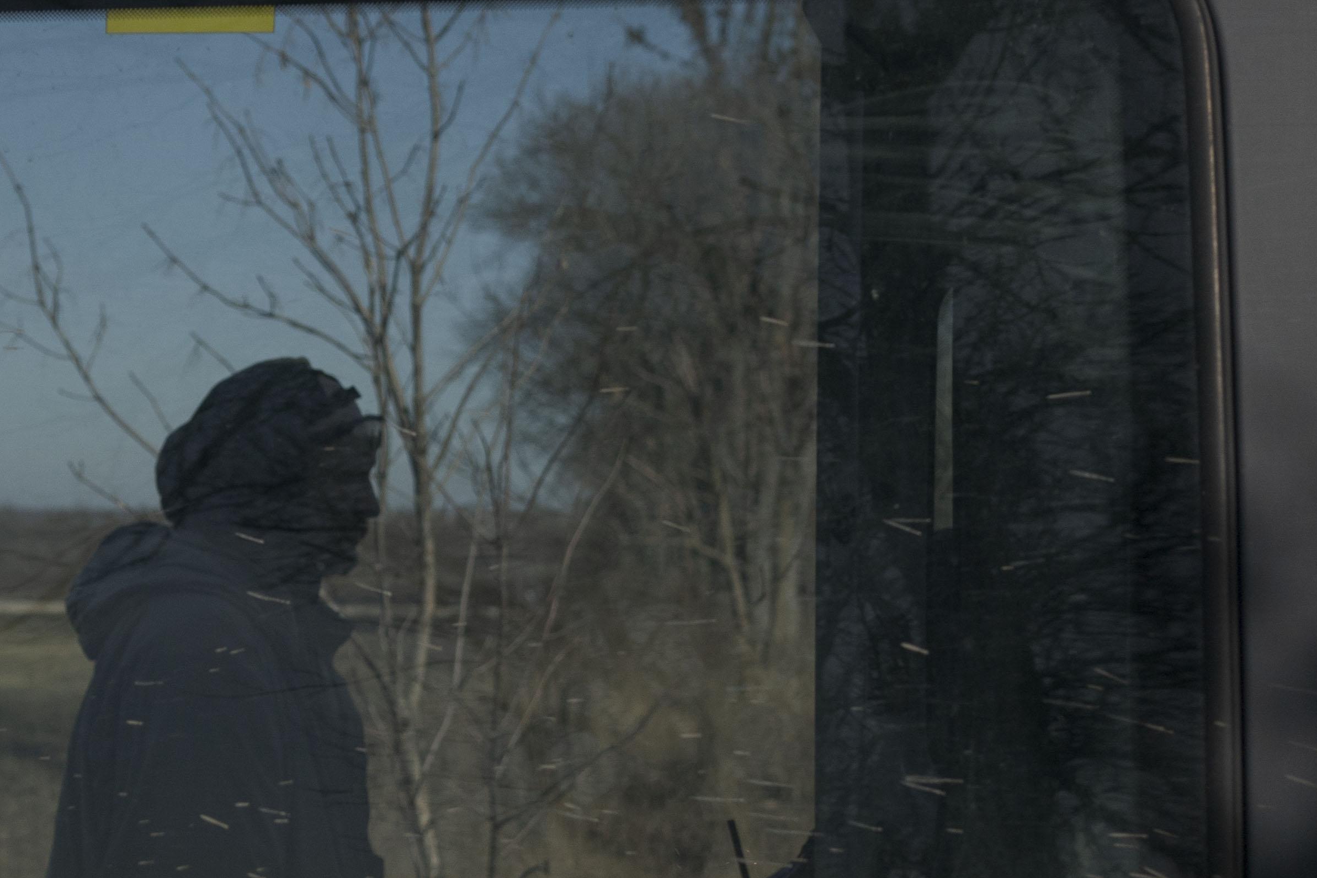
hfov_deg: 22.9
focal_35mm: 88
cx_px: 304
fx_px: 3219
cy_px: 539
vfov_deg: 15.5
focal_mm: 35
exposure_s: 1/10000
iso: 500
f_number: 4
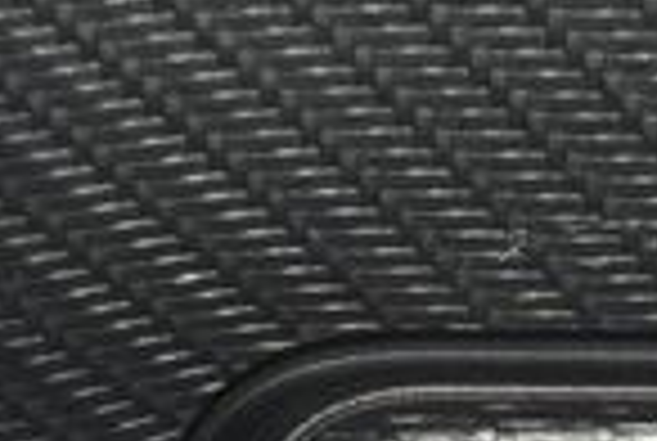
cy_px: 799
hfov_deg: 4.5
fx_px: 8394
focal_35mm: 459
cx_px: 788
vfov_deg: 3.0
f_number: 8
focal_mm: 70
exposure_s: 1/125
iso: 100
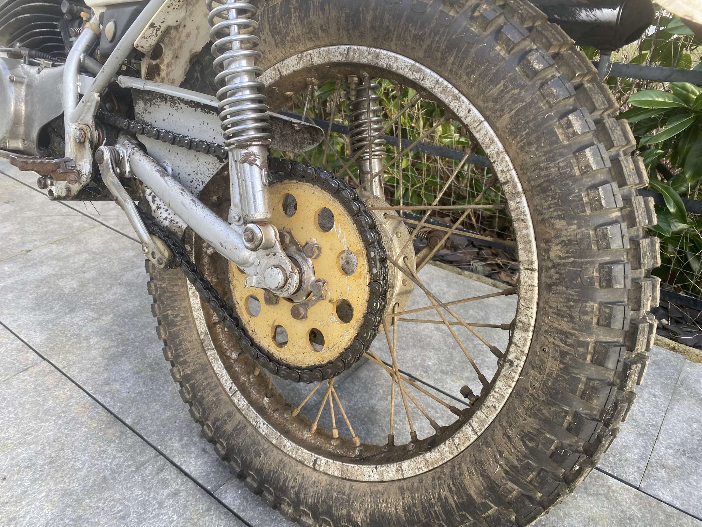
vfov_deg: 53.1
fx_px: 527
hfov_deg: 67.3
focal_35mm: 26
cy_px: 264
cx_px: 351
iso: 32
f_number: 1.8
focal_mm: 4.25
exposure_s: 1/175
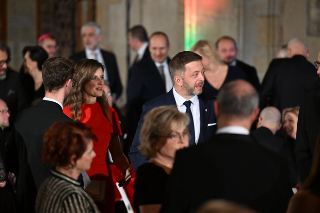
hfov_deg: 10.3
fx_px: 1778
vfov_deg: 6.9
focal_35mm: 200
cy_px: 106
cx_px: 160
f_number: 3.5
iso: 8000
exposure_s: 1/400
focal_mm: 200
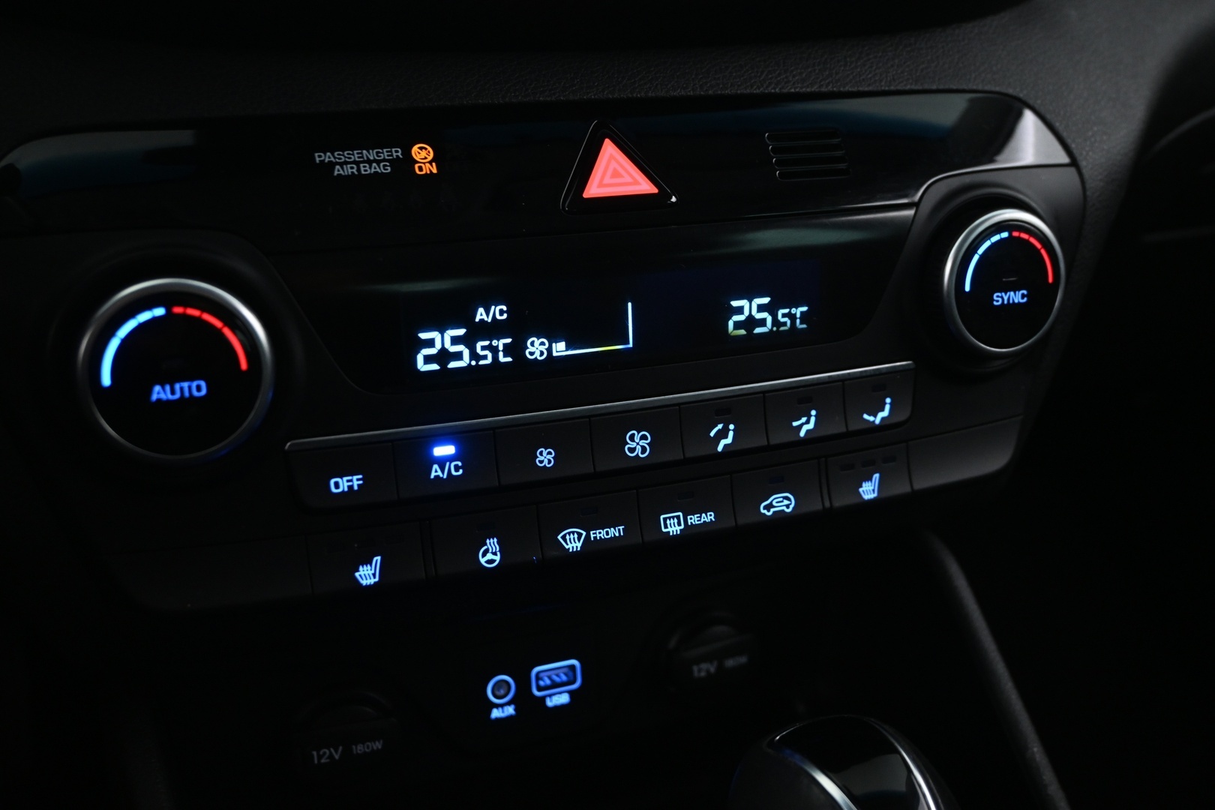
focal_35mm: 36
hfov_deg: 53.1
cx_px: 608
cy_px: 405
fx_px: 1215
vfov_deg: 36.9
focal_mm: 24
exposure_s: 1/10
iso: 1600
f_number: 4.2
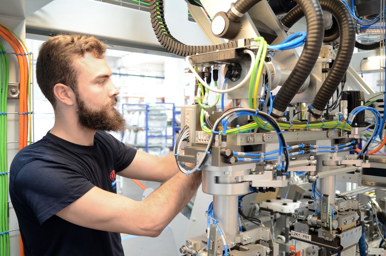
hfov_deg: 53.2
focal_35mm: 36
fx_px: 385
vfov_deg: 36.7
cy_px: 128
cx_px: 193
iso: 640
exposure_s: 1/80
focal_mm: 24
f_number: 3.2
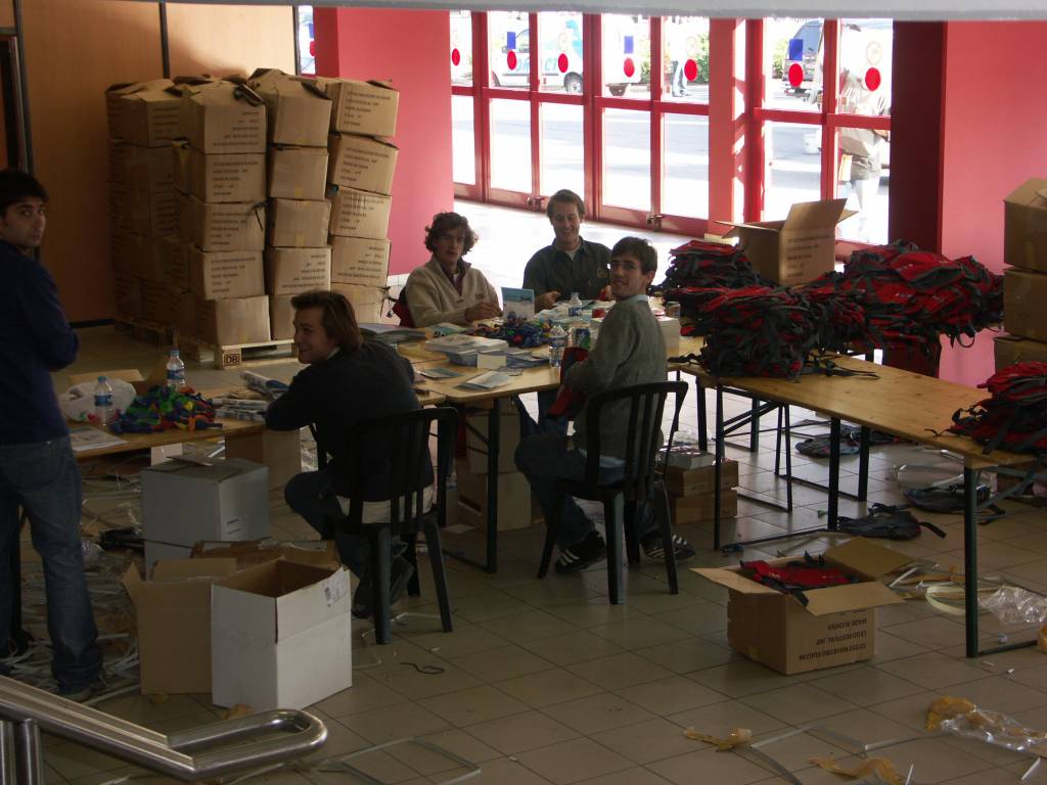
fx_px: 2057
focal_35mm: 68
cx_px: 524
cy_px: 392
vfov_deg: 21.6
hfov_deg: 28.6
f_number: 3.2
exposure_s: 1/60
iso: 100
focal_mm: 17.33
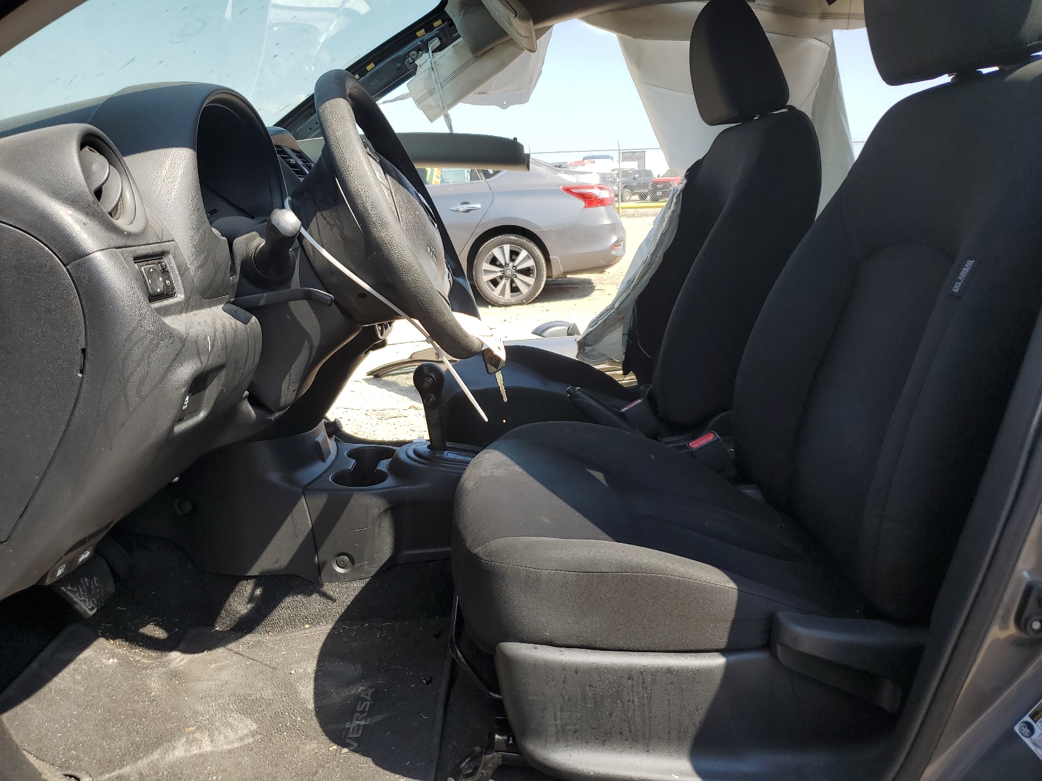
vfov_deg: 53.1
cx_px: 521
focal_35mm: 26
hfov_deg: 67.3
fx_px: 783
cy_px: 390
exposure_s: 1/1250
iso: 50
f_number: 1.5
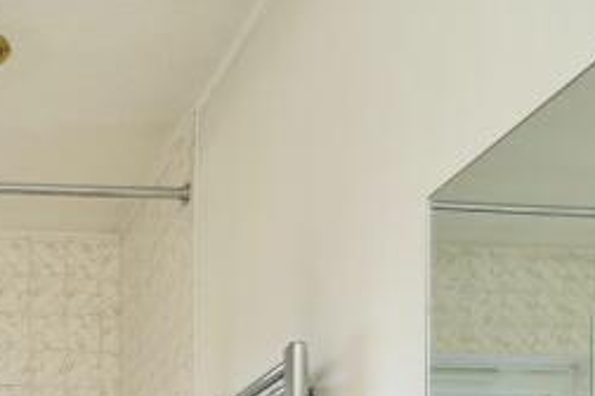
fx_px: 942
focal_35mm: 57
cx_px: -54
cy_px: 687
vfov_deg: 19.0
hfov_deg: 31.3
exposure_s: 1/160
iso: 640
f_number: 4
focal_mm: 14
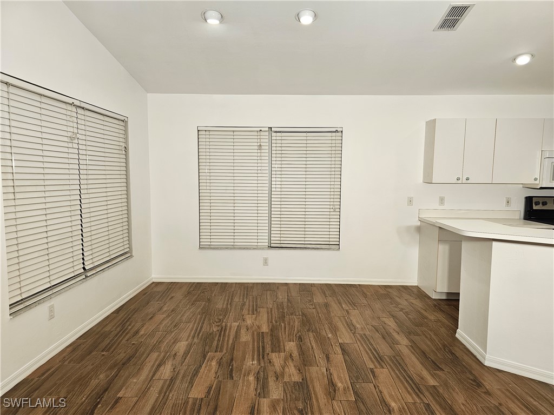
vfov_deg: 58.9
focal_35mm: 23
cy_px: 208
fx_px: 368
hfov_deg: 73.9
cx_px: 277
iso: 125
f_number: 1.7
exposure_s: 1/120
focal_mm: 6.3
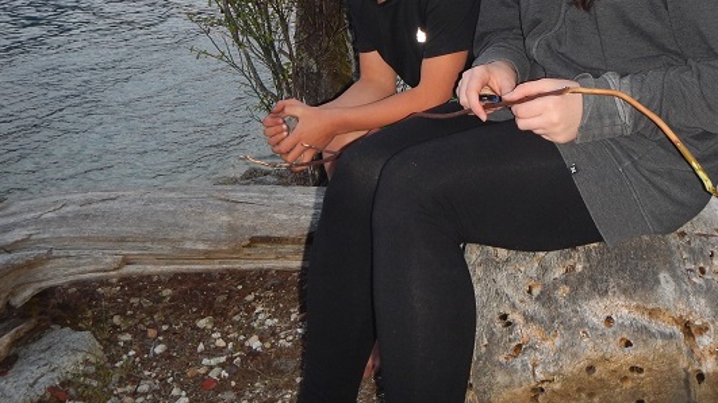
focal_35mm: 46
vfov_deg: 24.8
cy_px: 5
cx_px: 441
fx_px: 875
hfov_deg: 44.3
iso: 200
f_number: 3.9
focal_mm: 5
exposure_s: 1/30
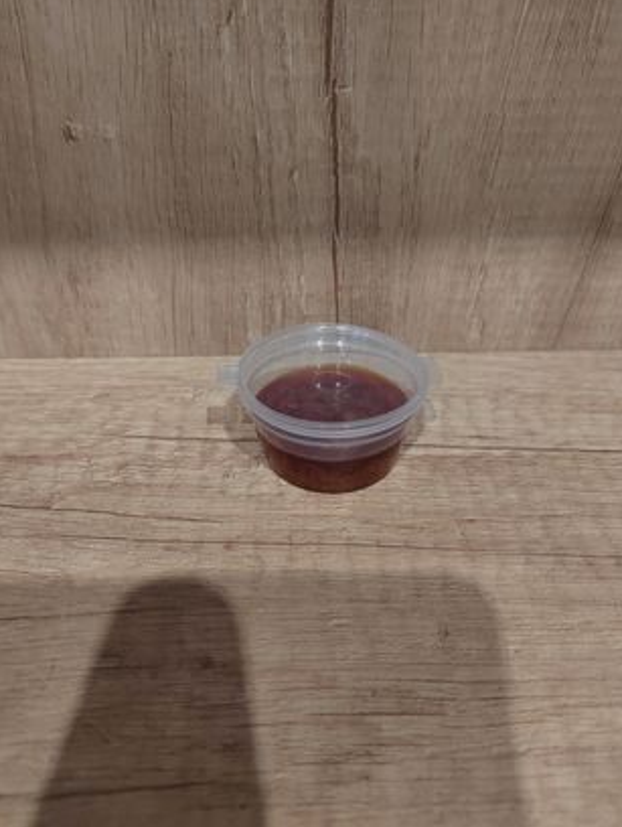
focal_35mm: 24
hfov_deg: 56.9
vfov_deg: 71.5
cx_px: 320
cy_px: 399
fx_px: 574
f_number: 1.9
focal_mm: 5.52
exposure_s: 1/60
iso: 3619
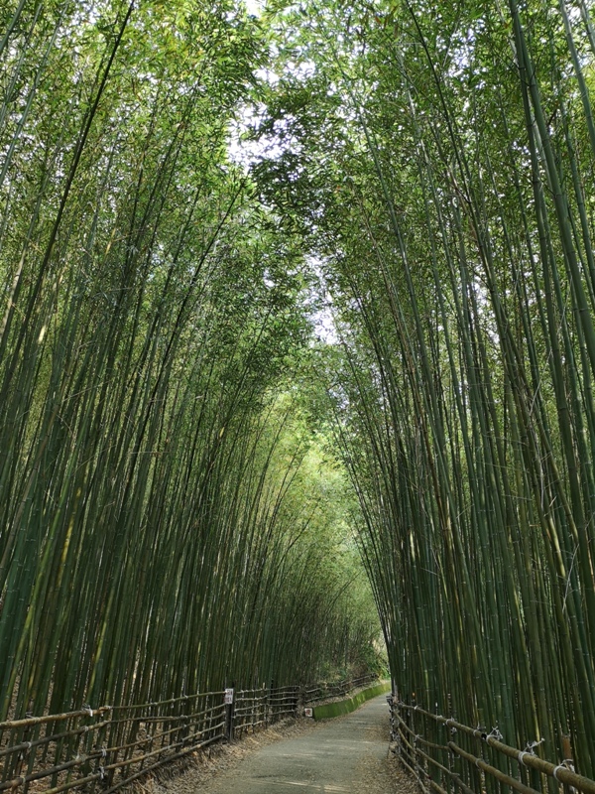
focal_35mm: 27
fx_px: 619
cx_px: 298
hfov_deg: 51.4
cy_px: 397
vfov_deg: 65.3
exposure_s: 1/60
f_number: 1.8
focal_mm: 3.95
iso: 80
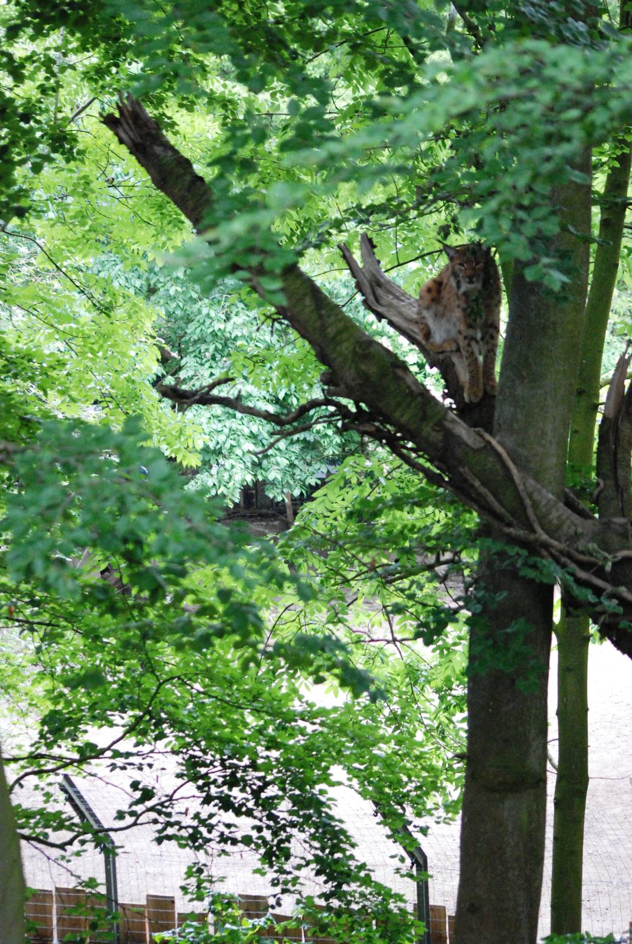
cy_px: 472
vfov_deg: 16.6
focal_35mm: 123
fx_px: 3230
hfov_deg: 11.2
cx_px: 316
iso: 1600
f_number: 4
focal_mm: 82
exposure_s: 1/160
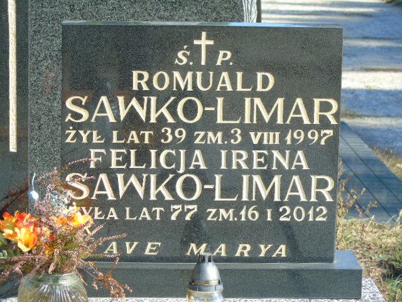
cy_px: 151
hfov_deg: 13.9
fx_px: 1649
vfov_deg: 10.4
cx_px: 201
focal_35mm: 142
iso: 80
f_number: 4.7
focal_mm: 25
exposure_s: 1/125
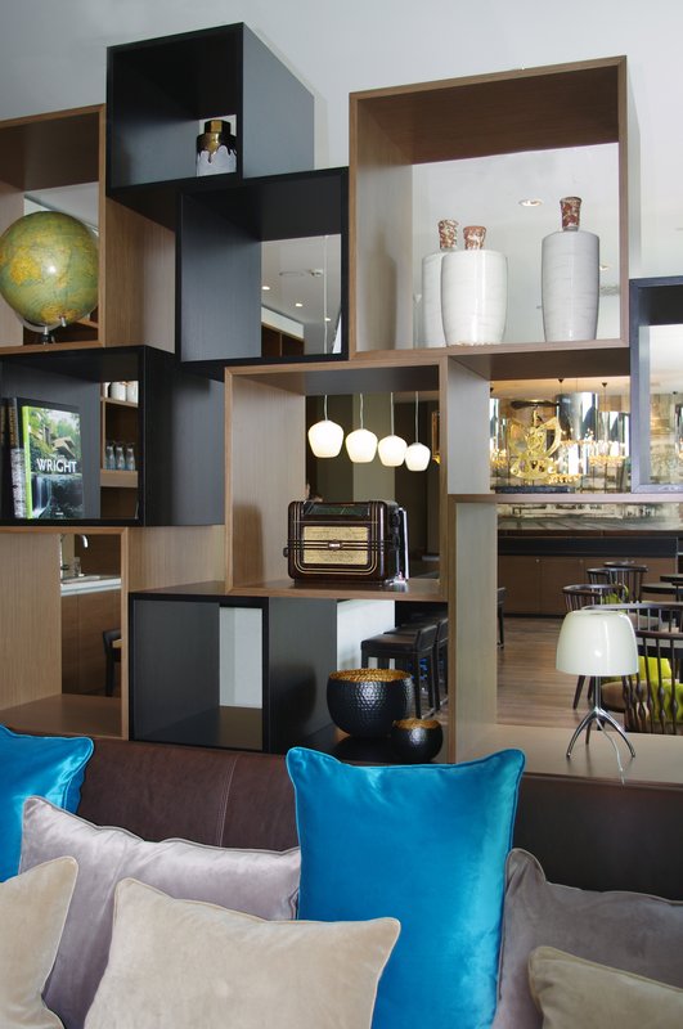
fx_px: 970
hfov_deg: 38.8
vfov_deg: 55.9
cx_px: 342
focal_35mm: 34
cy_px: 514
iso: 200
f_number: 4
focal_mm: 23.13
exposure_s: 1/25
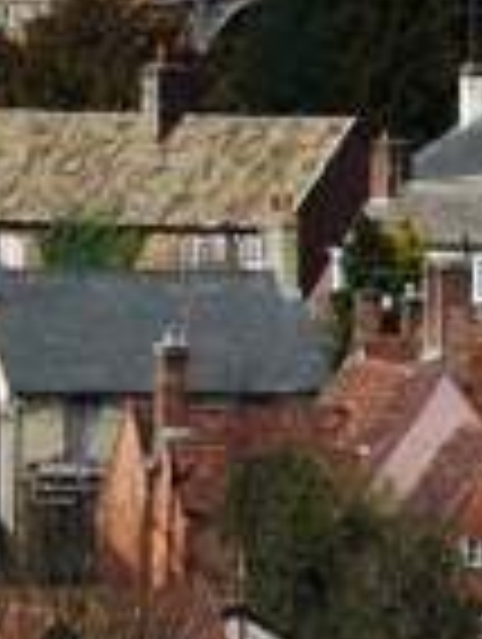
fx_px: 13216
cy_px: -184
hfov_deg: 2.1
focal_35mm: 714
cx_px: -171
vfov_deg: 2.8
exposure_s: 1/500
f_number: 6.3
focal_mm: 37.2
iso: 100
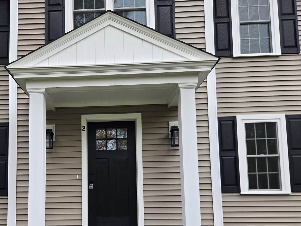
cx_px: 102
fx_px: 304
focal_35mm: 35
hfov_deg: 51.7
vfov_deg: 39.6
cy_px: 170
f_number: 1.8
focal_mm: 5.4
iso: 50
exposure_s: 1/180
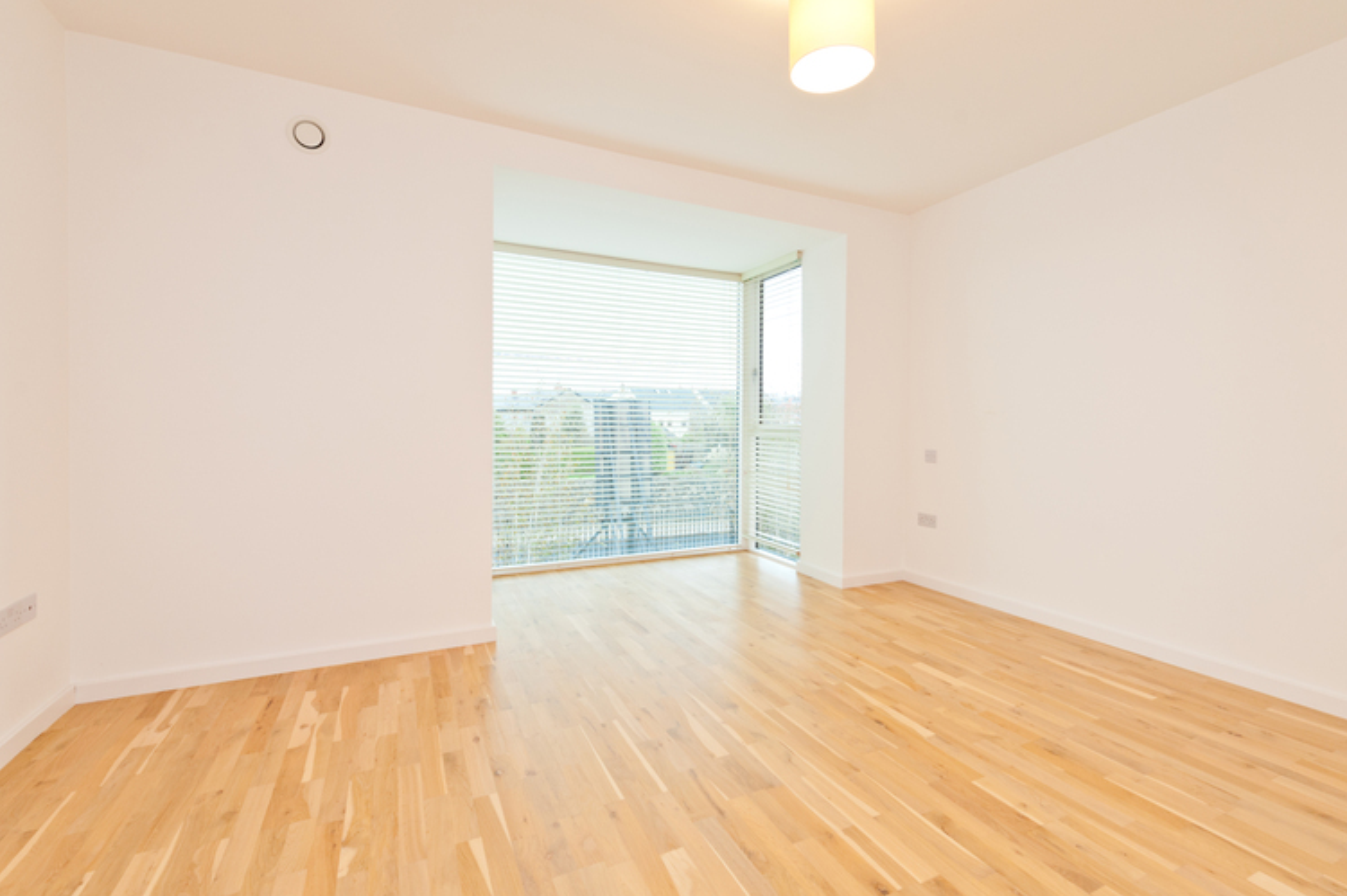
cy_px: 431
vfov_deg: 73.6
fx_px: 598
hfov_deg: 96.7
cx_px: 691
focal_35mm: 16
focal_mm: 15
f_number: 7.1
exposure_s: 1/15
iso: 400
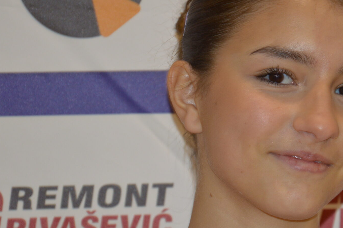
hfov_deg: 6.9
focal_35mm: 298
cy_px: 148
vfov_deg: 4.6
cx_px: 269
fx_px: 2837
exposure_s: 1/30
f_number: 5.6
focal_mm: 105
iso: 360
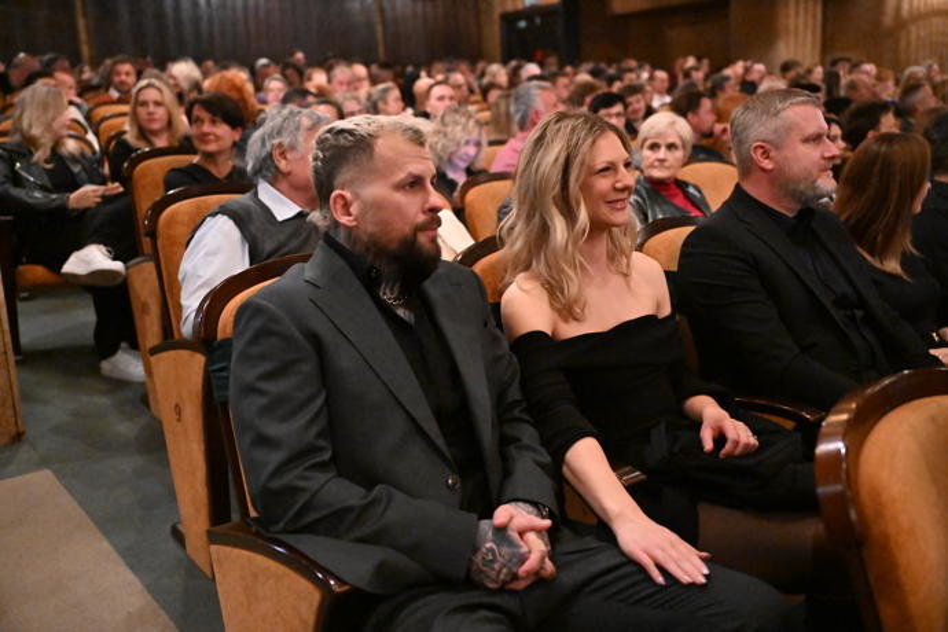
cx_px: 474
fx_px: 922
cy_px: 316
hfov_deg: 54.4
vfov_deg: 37.9
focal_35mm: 35
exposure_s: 1/80
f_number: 2.8
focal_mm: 35
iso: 20000
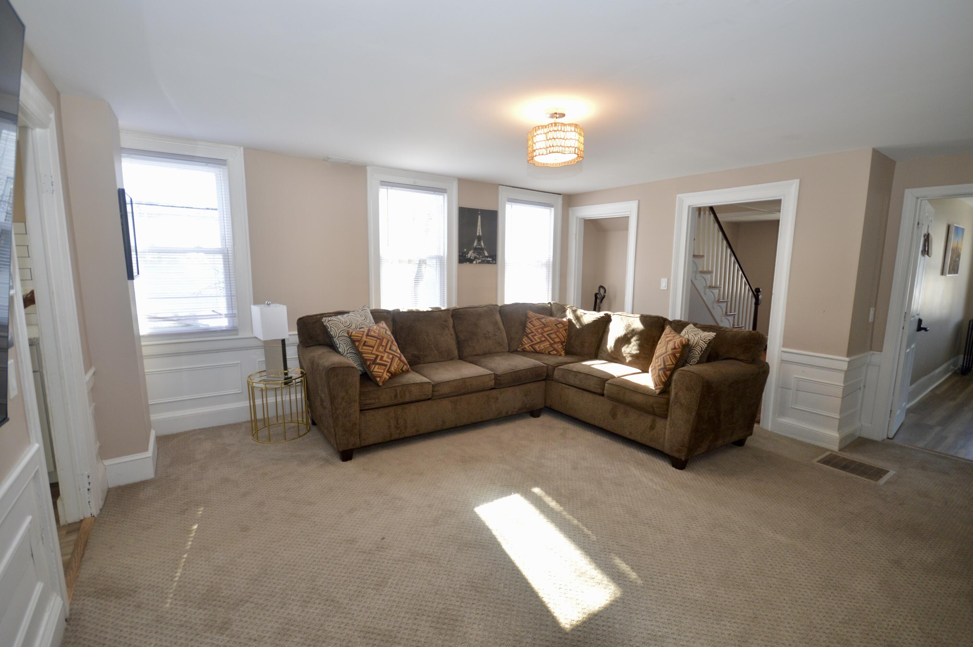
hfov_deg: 100.4
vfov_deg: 77.2
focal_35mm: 15
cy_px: 324
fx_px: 405
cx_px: 486
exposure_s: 1/80
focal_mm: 10
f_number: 4.5
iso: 400
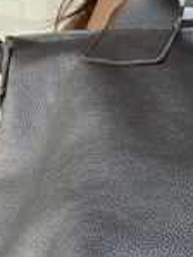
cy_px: 282
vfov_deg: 17.7
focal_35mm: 107
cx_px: 281
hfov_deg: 13.2
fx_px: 794
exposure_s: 1/60
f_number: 2.2
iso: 125
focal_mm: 2.71
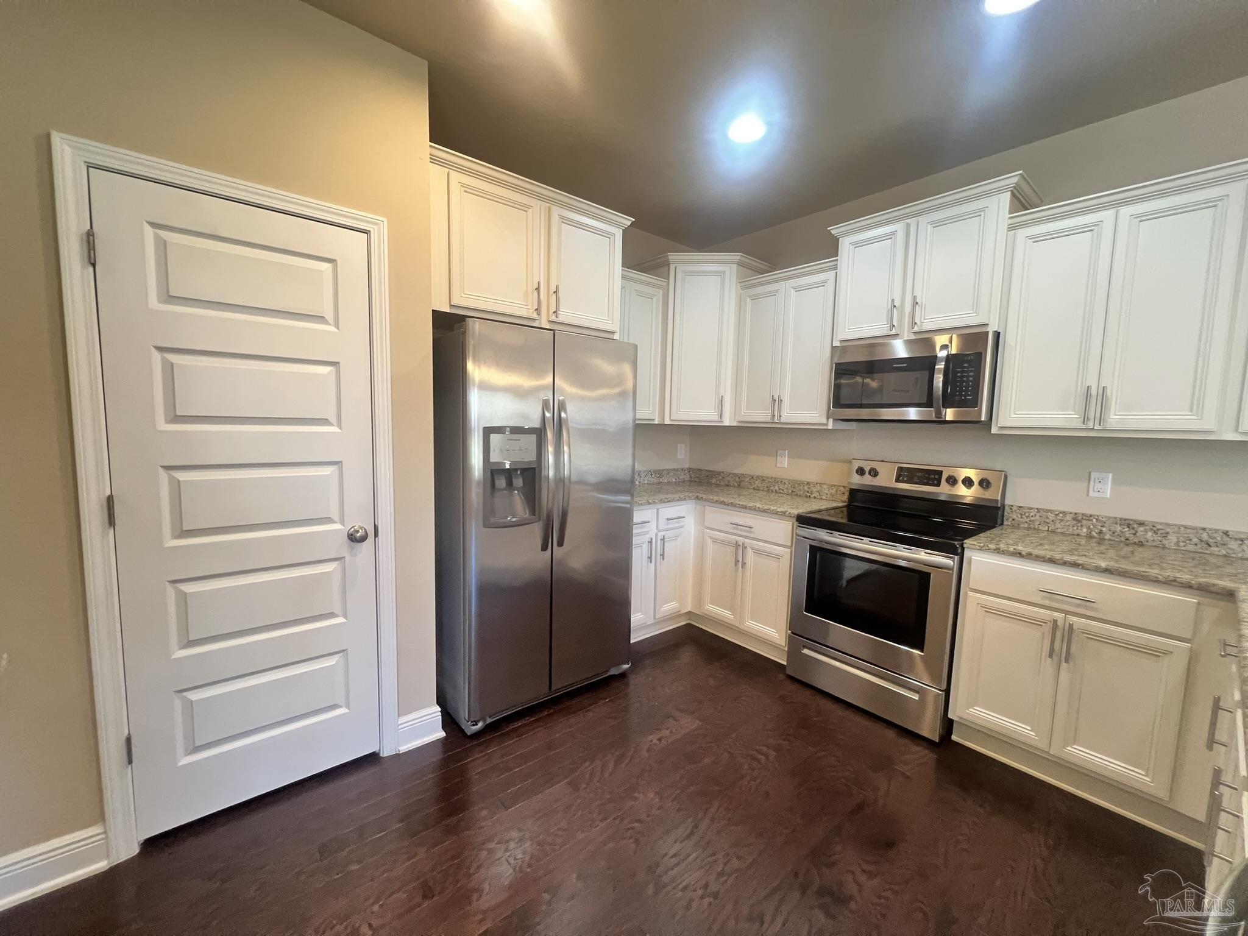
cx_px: 624
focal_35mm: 13
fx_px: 469
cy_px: 468
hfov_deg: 106.2
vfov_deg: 89.9
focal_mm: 1.57
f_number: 1.8
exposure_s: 1/60
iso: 500
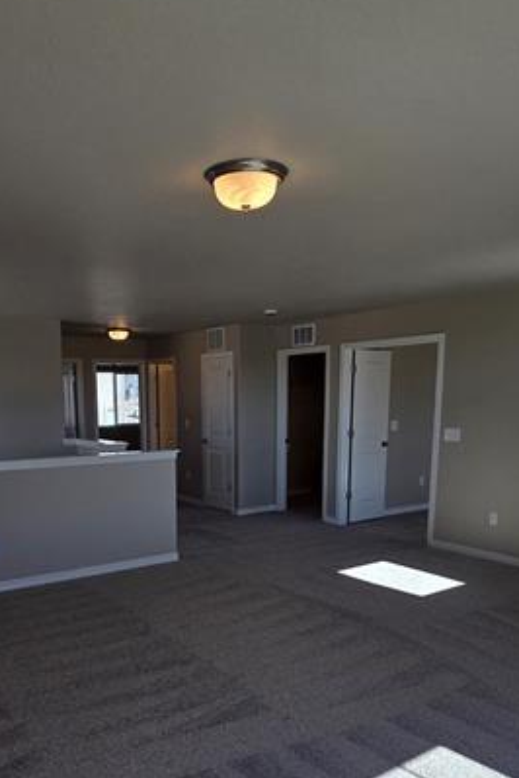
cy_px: 501
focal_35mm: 26
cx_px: 200
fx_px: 562
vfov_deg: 68.0
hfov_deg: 49.2
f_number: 2.2
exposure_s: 1/633
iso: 50
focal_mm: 2.2
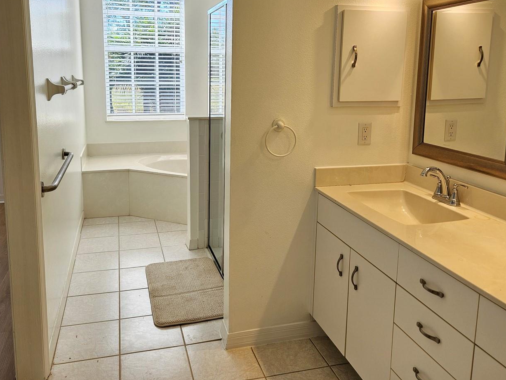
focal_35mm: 30
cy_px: 143
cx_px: 239
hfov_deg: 59.9
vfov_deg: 46.4
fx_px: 438
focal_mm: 5.4
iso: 32
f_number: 1.8
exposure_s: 1/120
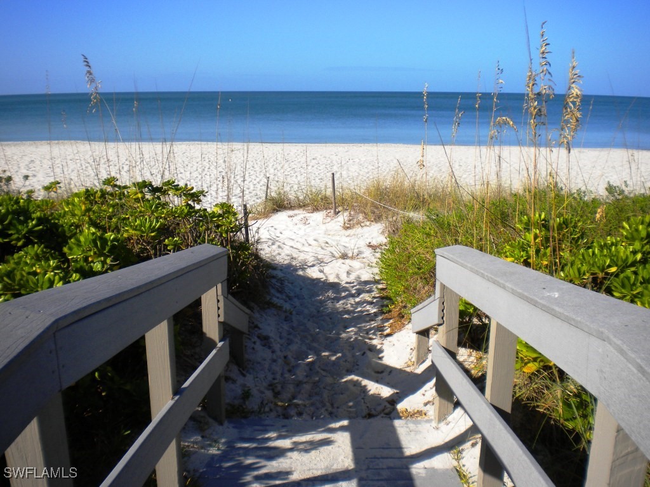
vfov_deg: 40.7
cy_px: 244
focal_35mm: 35
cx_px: 325
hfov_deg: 52.6
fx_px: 657
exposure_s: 1/813
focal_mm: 6.3
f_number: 4.6
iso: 80
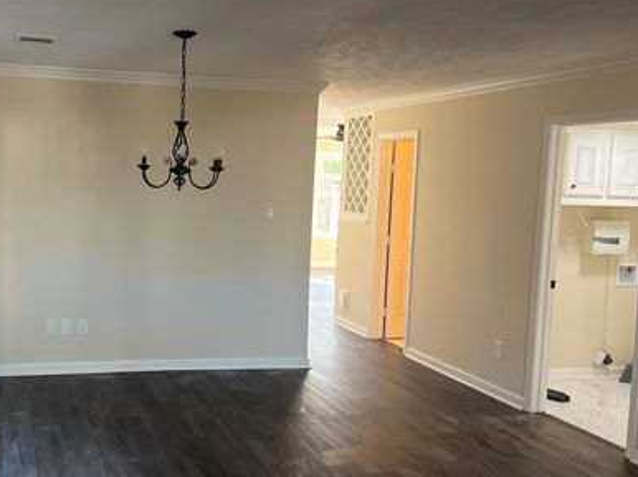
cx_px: 155
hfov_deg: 45.1
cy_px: 237
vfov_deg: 35.9
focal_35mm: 40
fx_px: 737
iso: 125
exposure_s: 1/120
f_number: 1.5
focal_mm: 5.7
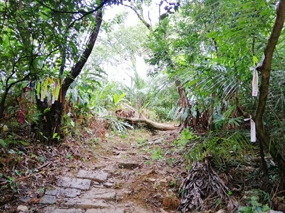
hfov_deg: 58.3
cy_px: 124
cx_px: 148
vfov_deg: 45.3
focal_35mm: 31
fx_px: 255
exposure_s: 1/60
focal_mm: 3.81
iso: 160
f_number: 2.2
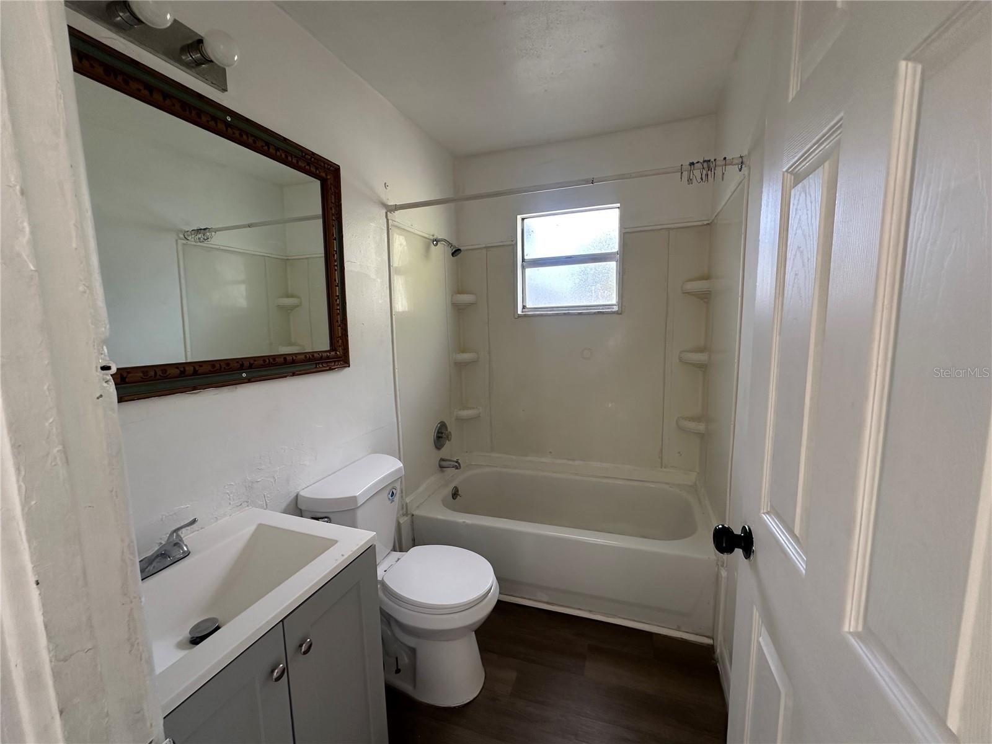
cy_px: 372
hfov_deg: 102.1
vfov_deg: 85.7
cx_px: 496
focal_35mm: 14
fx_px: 401
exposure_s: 1/99
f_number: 2.2
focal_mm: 2.22
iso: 125
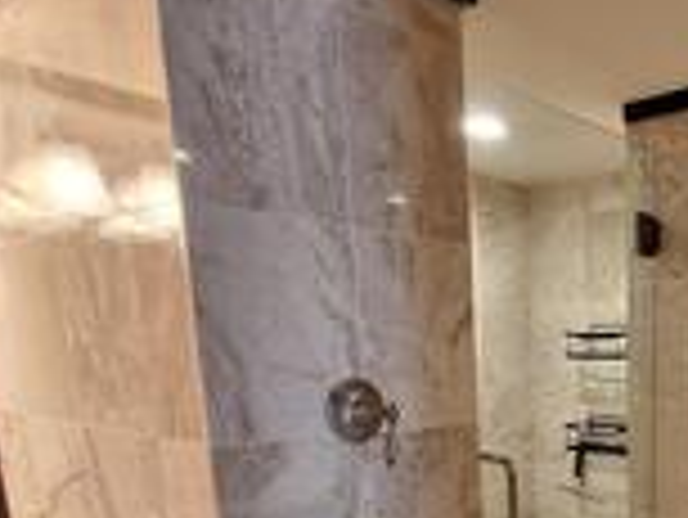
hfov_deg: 47.5
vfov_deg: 38.2
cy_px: 491
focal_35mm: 34
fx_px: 676
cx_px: 639
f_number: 2.2
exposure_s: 1/40
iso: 80
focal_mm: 1.74
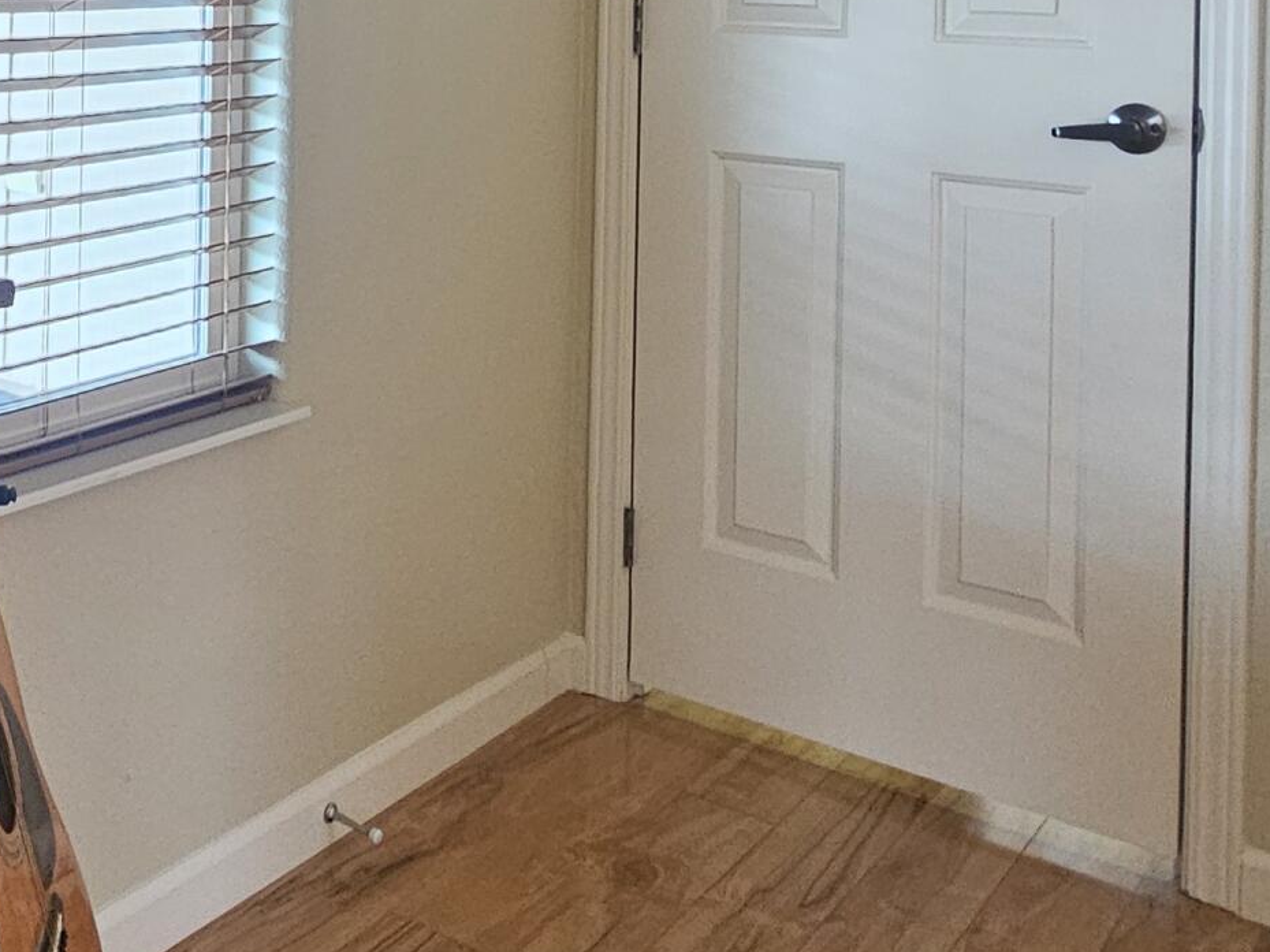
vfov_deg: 30.9
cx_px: 21
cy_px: -78
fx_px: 1540
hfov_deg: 39.8
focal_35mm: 42
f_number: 2.2
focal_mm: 2.2
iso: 400
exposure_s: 1/30
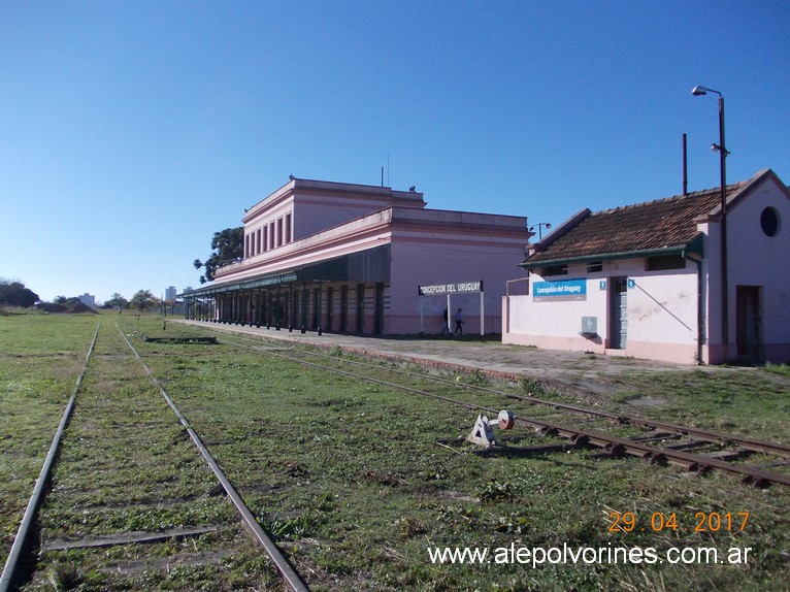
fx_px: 639
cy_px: 296
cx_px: 395
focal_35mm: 28
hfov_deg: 63.5
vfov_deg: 49.7
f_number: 5.4
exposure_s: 1/400
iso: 80
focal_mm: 4
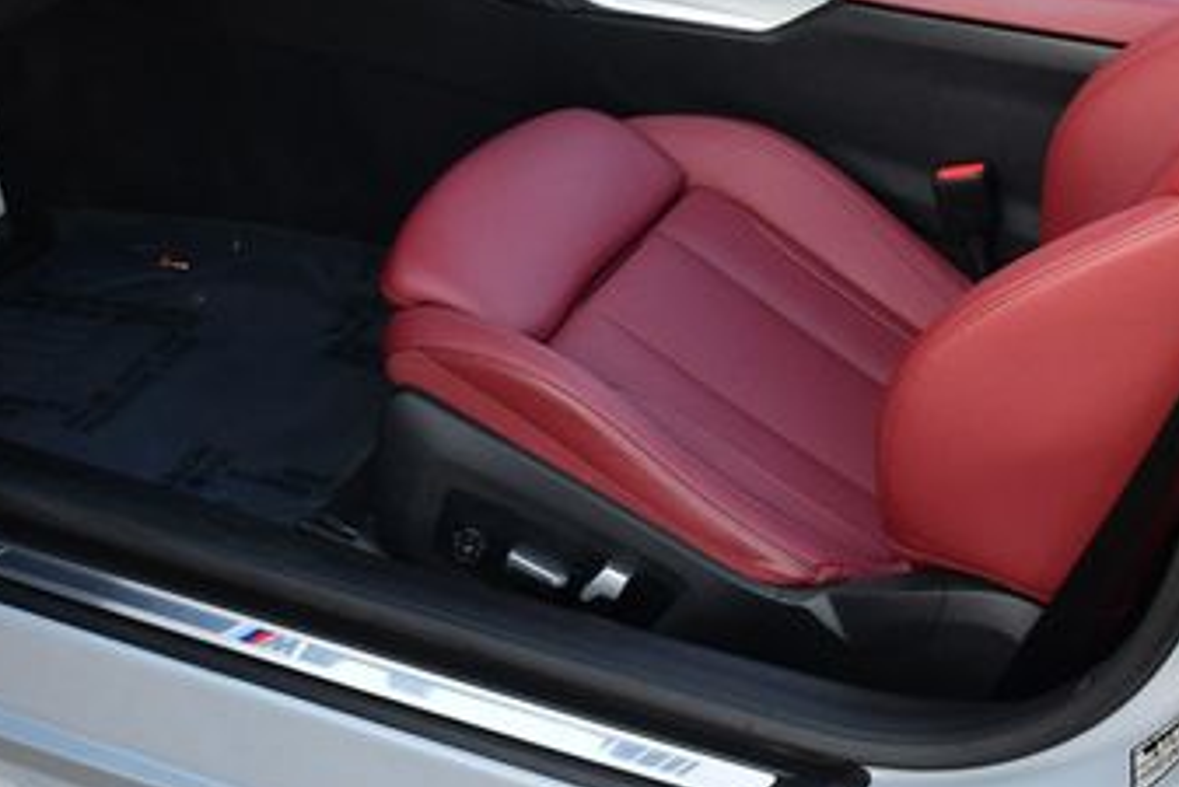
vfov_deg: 17.7
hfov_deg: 26.5
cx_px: 759
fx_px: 2490
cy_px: 66
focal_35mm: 76
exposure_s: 1/250
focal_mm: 20
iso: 400
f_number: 5.6
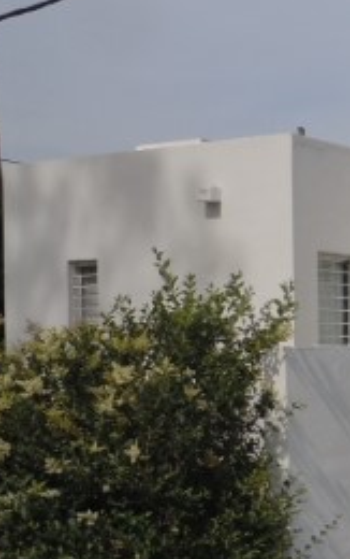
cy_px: 376
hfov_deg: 16.4
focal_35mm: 73
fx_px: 1112
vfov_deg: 28.0
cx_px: 517
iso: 100
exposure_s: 1/500
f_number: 7.4
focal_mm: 5
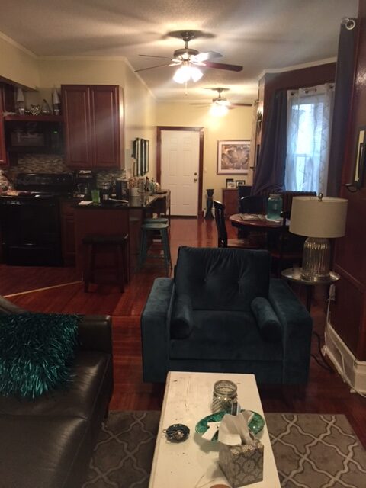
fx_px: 409
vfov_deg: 61.7
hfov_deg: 48.2
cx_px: 183
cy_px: 244
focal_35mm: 29
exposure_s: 1/30
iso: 250
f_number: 2.2
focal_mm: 4.15
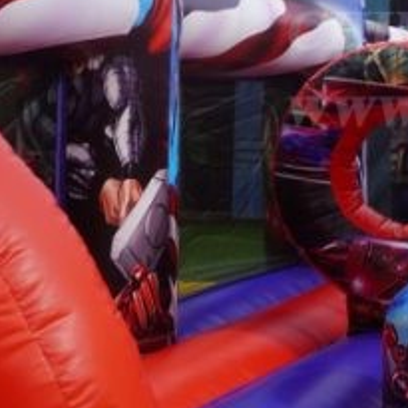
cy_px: 69
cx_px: 649
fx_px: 1360
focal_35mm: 102
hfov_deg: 15.5
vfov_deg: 16.9
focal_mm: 16
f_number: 10
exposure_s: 1/200
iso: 100
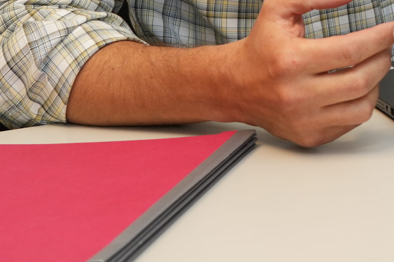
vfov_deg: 7.3
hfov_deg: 10.8
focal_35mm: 181
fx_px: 1981
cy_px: -254
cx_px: 647
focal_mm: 43
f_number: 4.5
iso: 400
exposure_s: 1/100
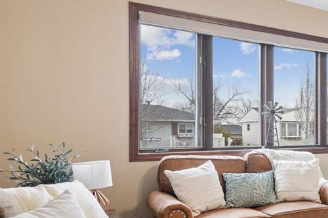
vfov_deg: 32.4
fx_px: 373
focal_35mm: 41
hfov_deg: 34.7
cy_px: 143
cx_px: 417
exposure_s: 1/20
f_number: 8
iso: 400
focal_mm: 16
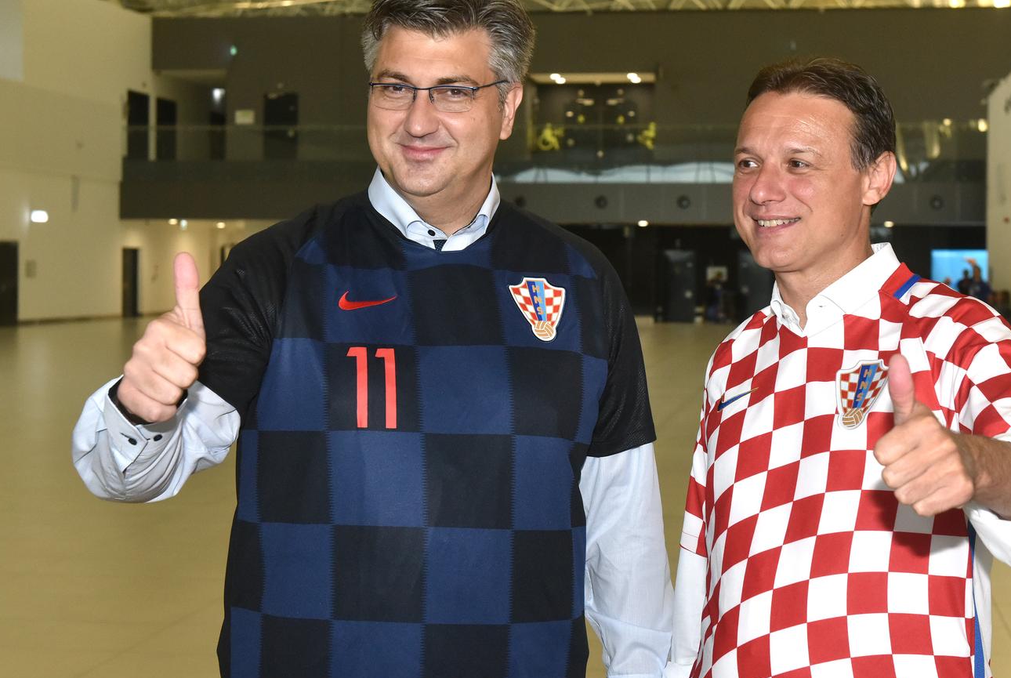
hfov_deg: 32.3
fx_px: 1744
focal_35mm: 62
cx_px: 558
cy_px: 332
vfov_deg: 22.0
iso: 2000
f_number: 5.6
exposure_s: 1/160
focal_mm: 50
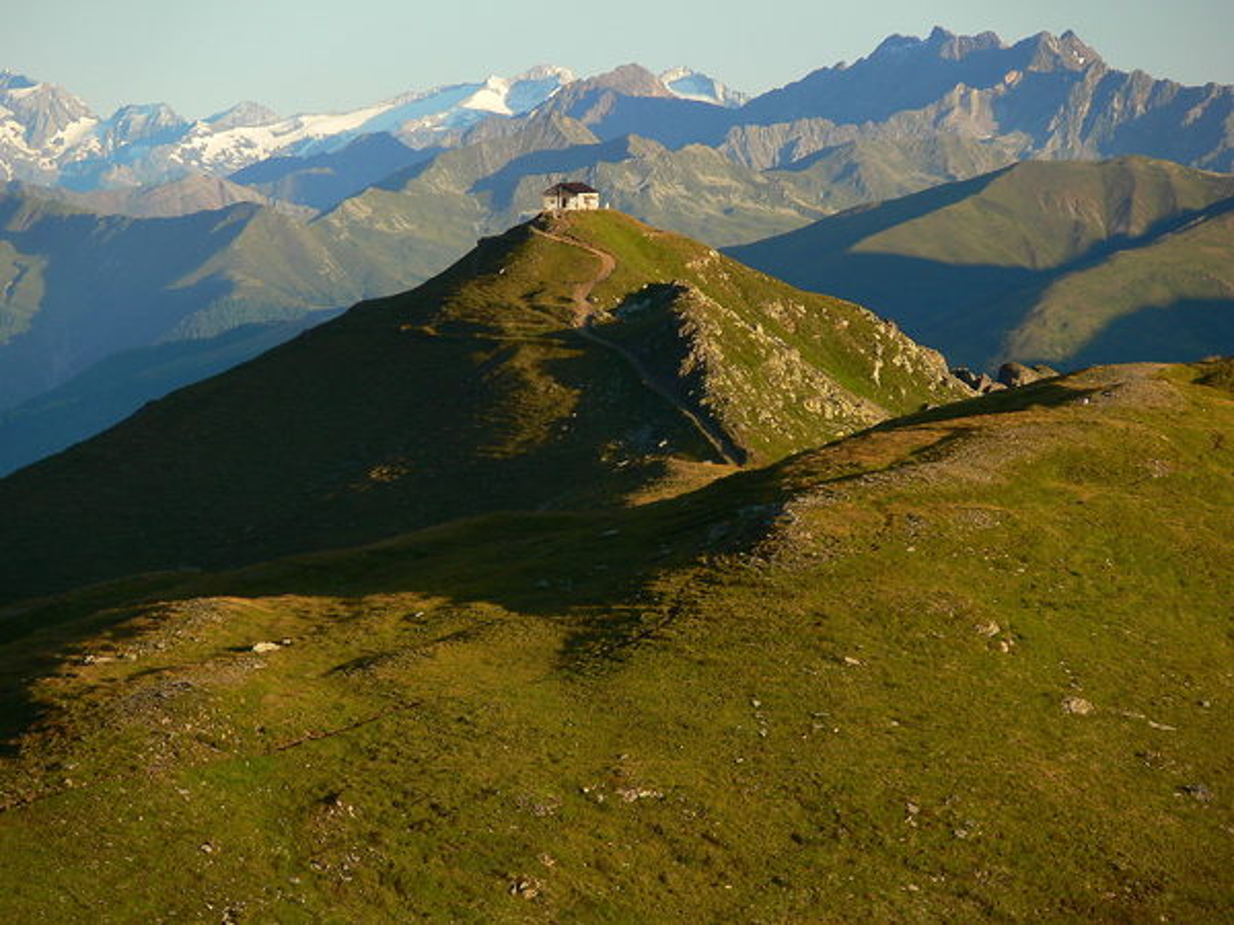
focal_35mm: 214
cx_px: 617
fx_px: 7629
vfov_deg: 6.9
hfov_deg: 9.2
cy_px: 462
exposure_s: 1/160
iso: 80
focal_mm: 45.2
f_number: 3.6
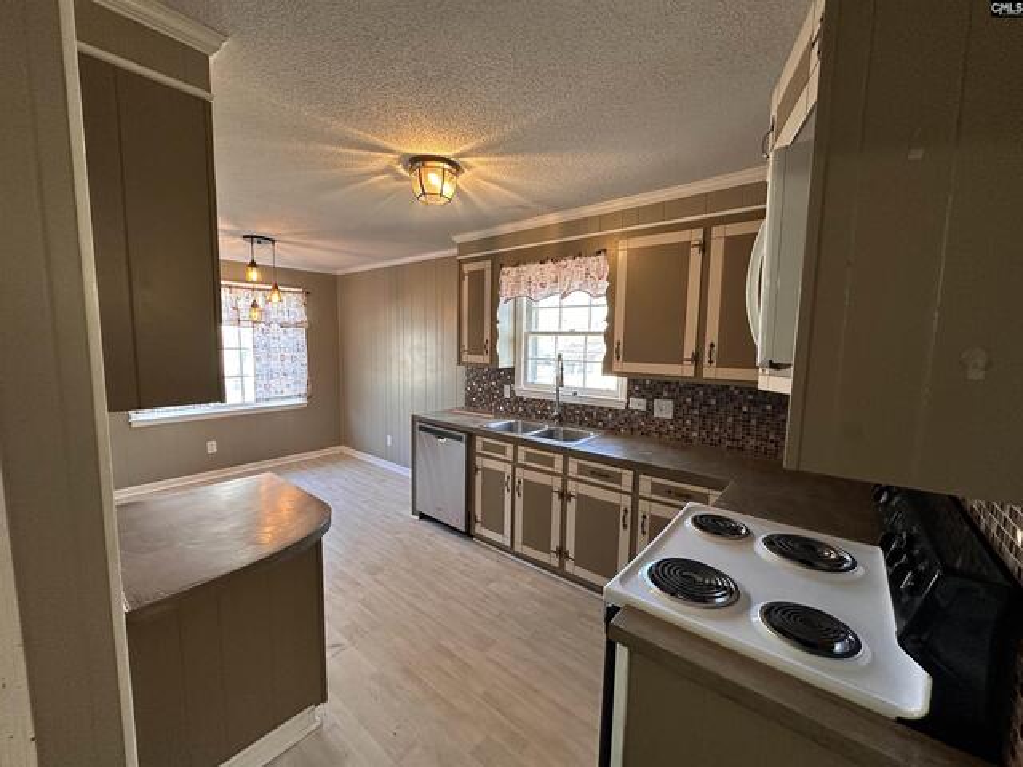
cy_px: 384
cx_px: 512
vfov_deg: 85.7
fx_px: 414
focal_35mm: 14
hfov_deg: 102.1
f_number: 2.2
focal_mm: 2.22
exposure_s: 1/60
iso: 200
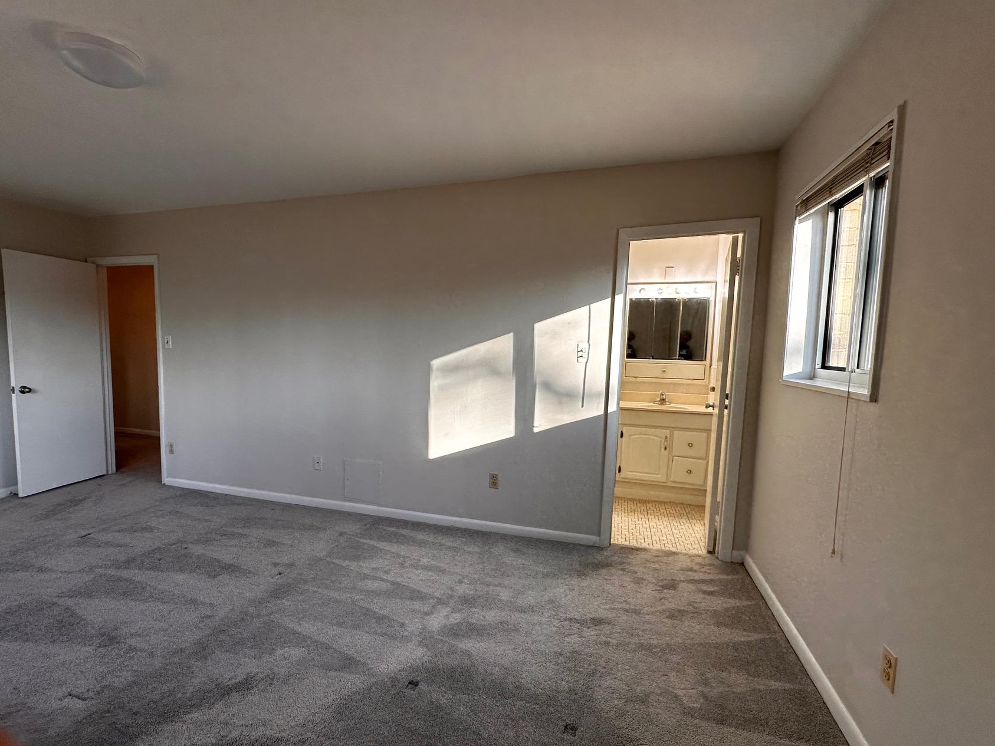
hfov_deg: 90.9
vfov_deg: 74.7
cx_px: 459
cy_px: 395
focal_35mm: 17
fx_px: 489
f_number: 2.2
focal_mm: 2.22
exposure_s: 1/120
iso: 80
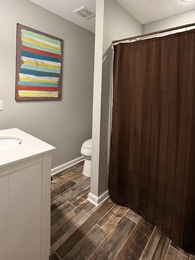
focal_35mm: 19
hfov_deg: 68.4
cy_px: 95
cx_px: 110
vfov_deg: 82.8
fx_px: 143
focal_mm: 2.22
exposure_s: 1/60
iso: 250
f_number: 2.2
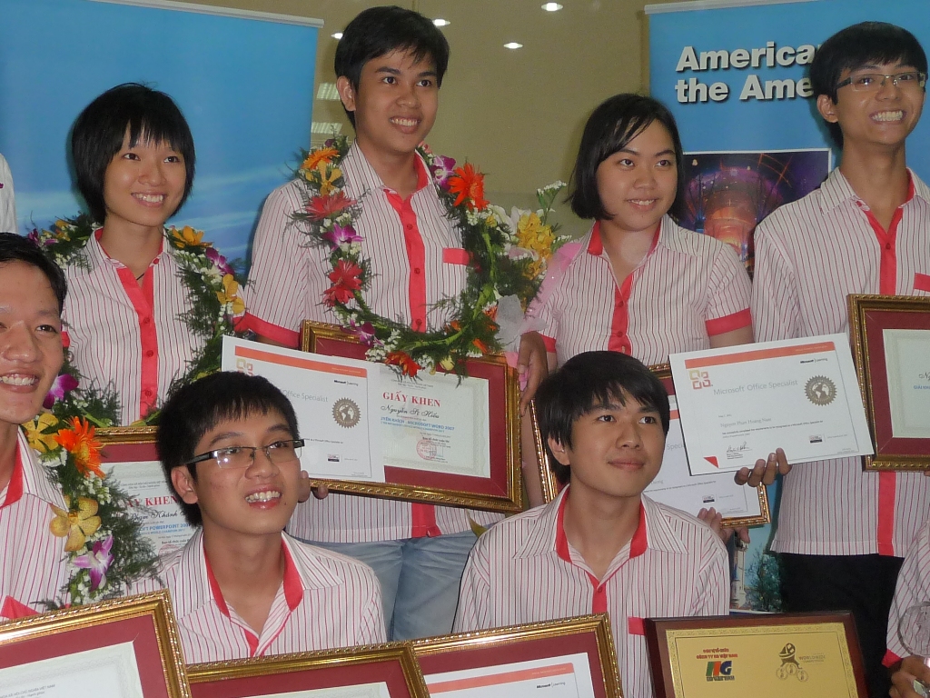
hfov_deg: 38.2
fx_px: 1343
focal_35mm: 50
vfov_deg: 29.1
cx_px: 465
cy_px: 349
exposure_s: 1/30
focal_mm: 5
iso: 200
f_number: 3.4
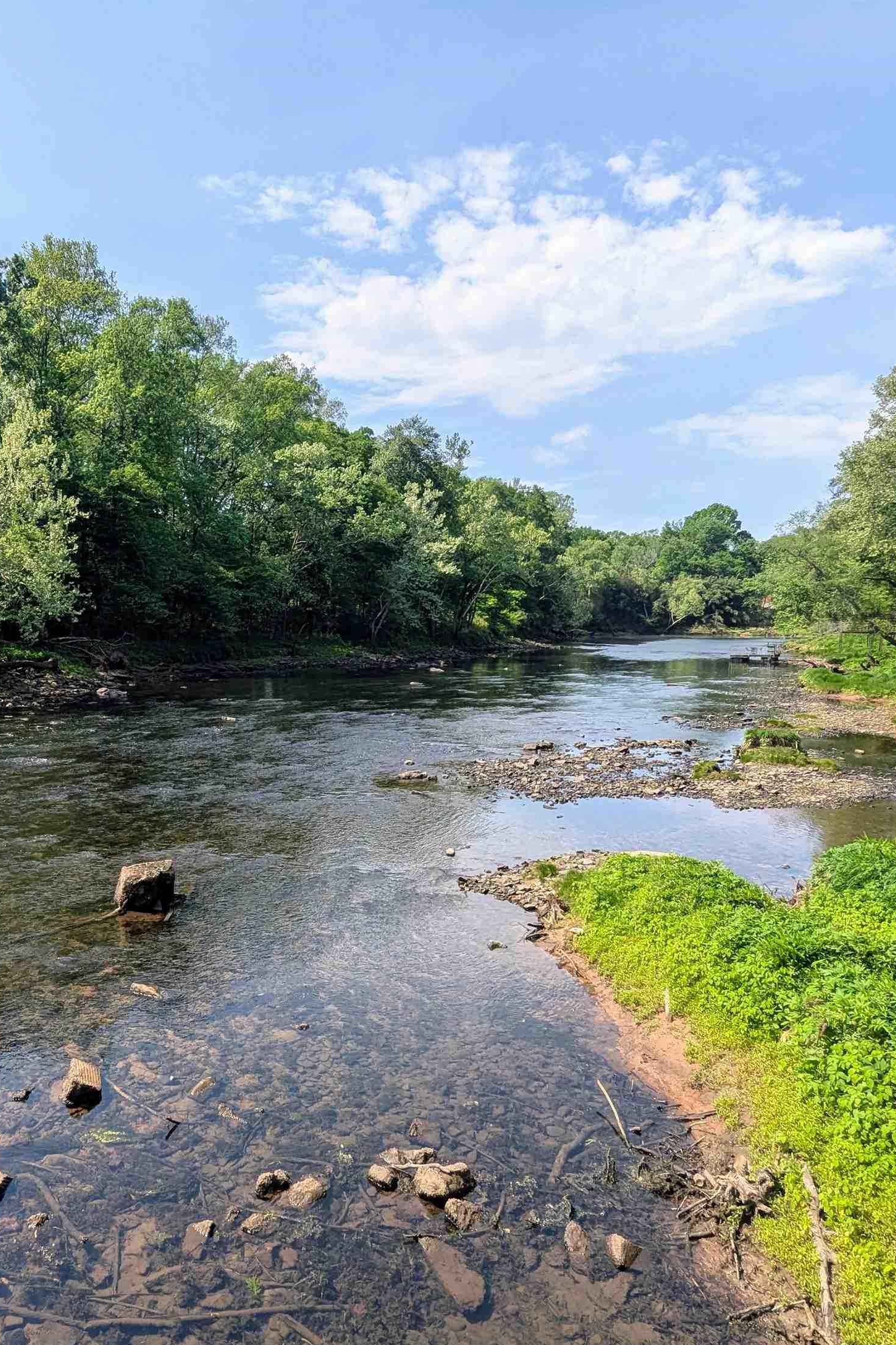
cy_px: 698
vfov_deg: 76.1
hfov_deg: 53.7
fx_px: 859
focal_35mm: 23
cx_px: 279
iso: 51
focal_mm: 2.35
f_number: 2.2
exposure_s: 1/1550
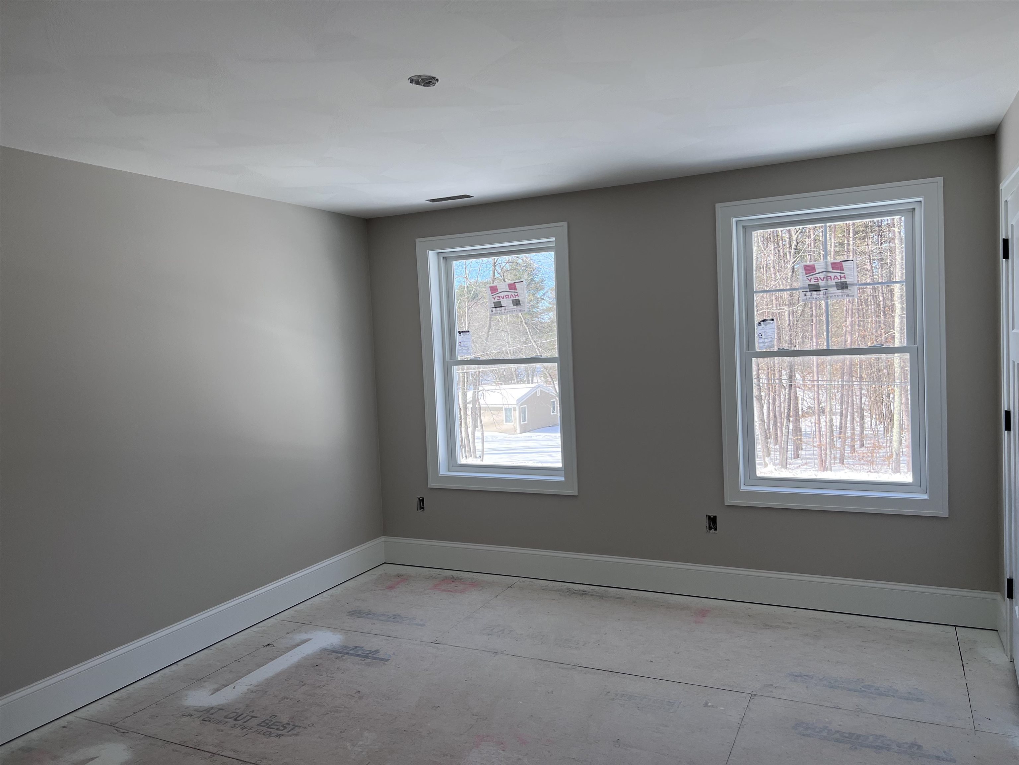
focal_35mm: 26
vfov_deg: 53.1
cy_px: 382
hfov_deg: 67.3
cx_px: 510
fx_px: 765
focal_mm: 5.7
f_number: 1.5
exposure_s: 1/597
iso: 50
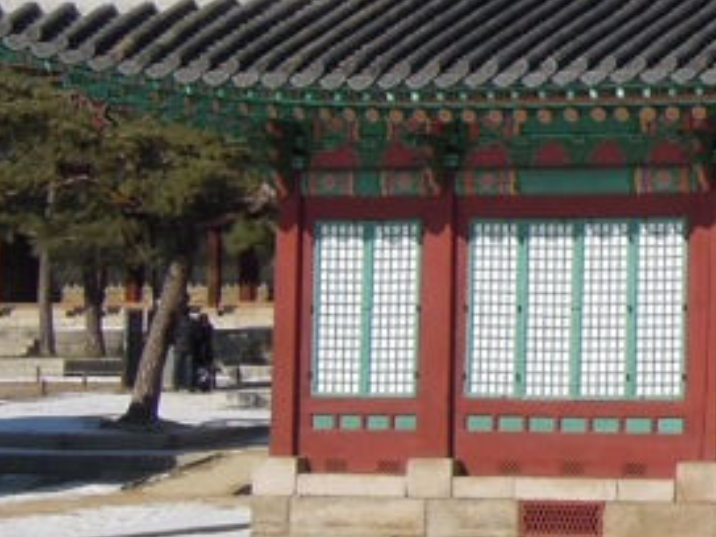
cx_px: 1206
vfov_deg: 10.0
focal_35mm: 147
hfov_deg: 12.5
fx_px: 3041
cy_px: -11
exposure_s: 1/1250
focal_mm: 7.2
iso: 160
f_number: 4.6
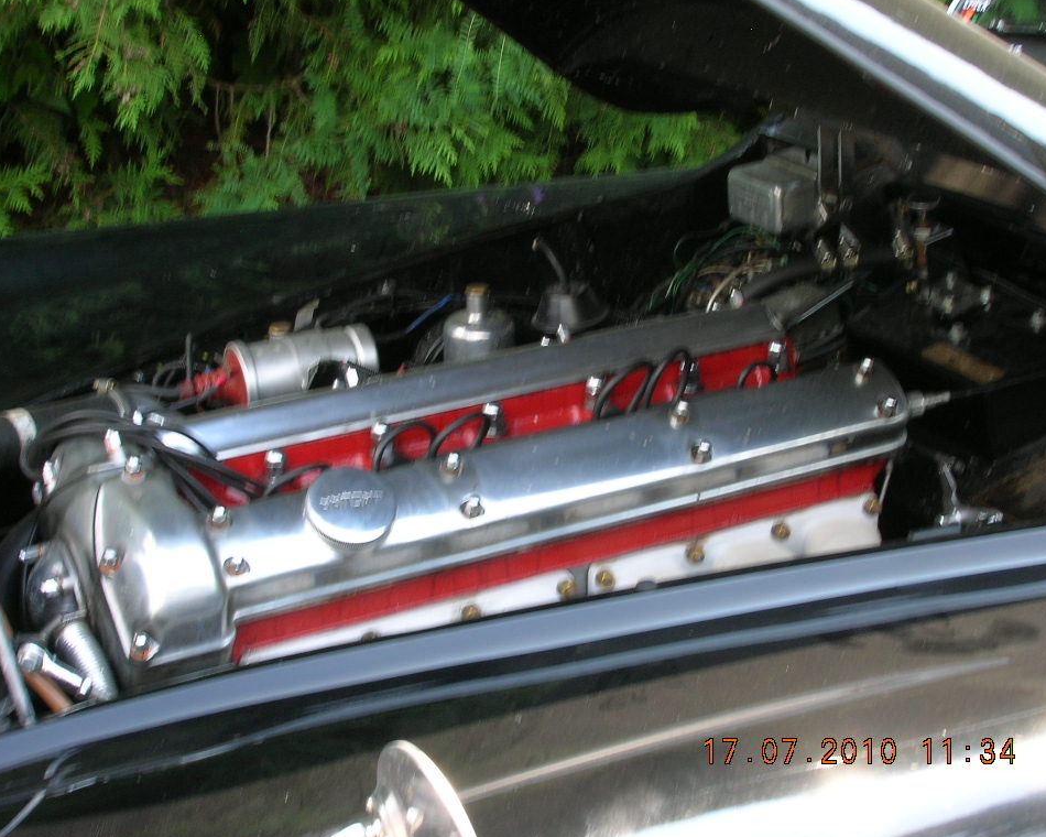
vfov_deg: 25.0
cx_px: 540
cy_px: 417
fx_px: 1888
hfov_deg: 31.0
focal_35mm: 61
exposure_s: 1/26.5
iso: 50
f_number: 5.9
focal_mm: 9.7
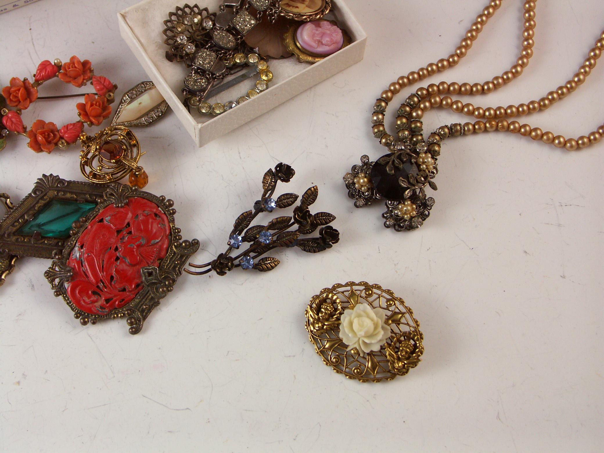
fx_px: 890
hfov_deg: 37.5
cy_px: 226
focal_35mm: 51
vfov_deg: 28.6
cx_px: 302
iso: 100
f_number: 3.5
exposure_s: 1/60
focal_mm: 13.23
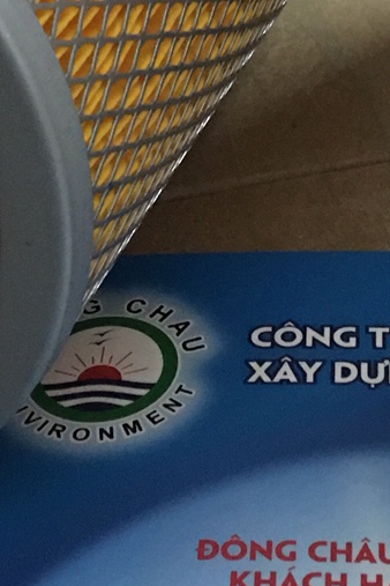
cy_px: -185
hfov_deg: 11.3
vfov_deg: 16.1
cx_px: 355
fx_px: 1950
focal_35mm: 120
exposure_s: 1/8
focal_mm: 4.15
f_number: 2.2
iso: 125
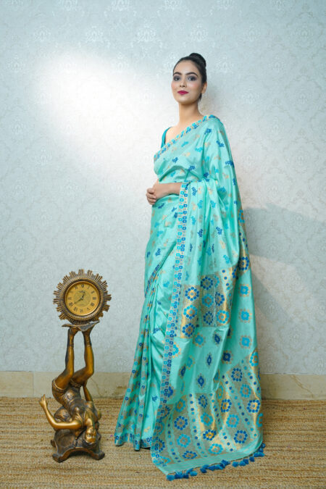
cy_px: 244
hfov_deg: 29.6
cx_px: 163
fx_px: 617
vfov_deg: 43.3
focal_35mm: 45
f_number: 7.1
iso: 250
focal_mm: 45.4
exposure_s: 1/160
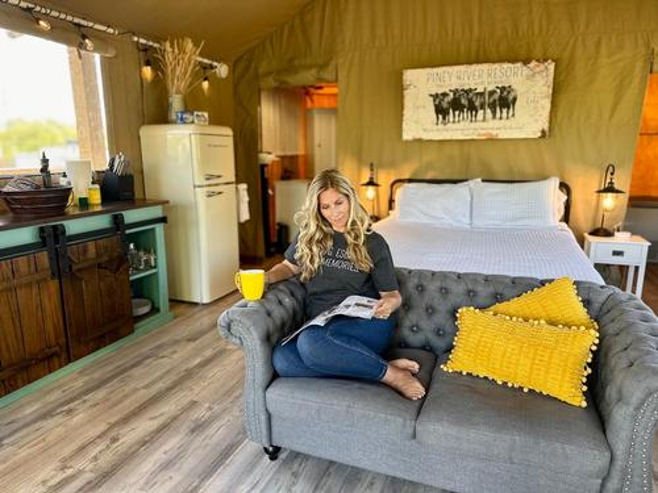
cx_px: 329
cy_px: 246
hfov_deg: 71.6
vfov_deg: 56.8
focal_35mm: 24
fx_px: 456
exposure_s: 1/120
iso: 160
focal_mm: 6.86
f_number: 1.78
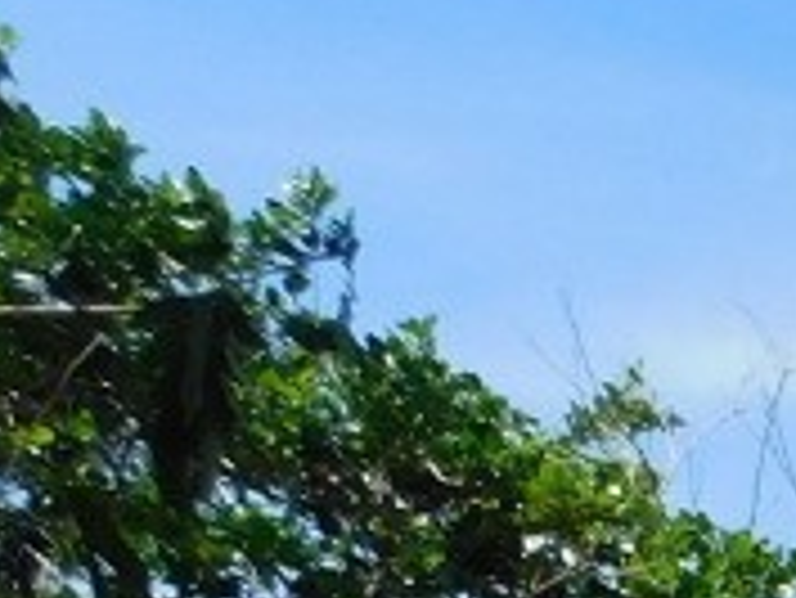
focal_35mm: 133
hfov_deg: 11.3
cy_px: 1587
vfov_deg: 9.5
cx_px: 2118
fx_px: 3060
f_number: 3
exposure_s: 1/1500
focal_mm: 4
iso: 125
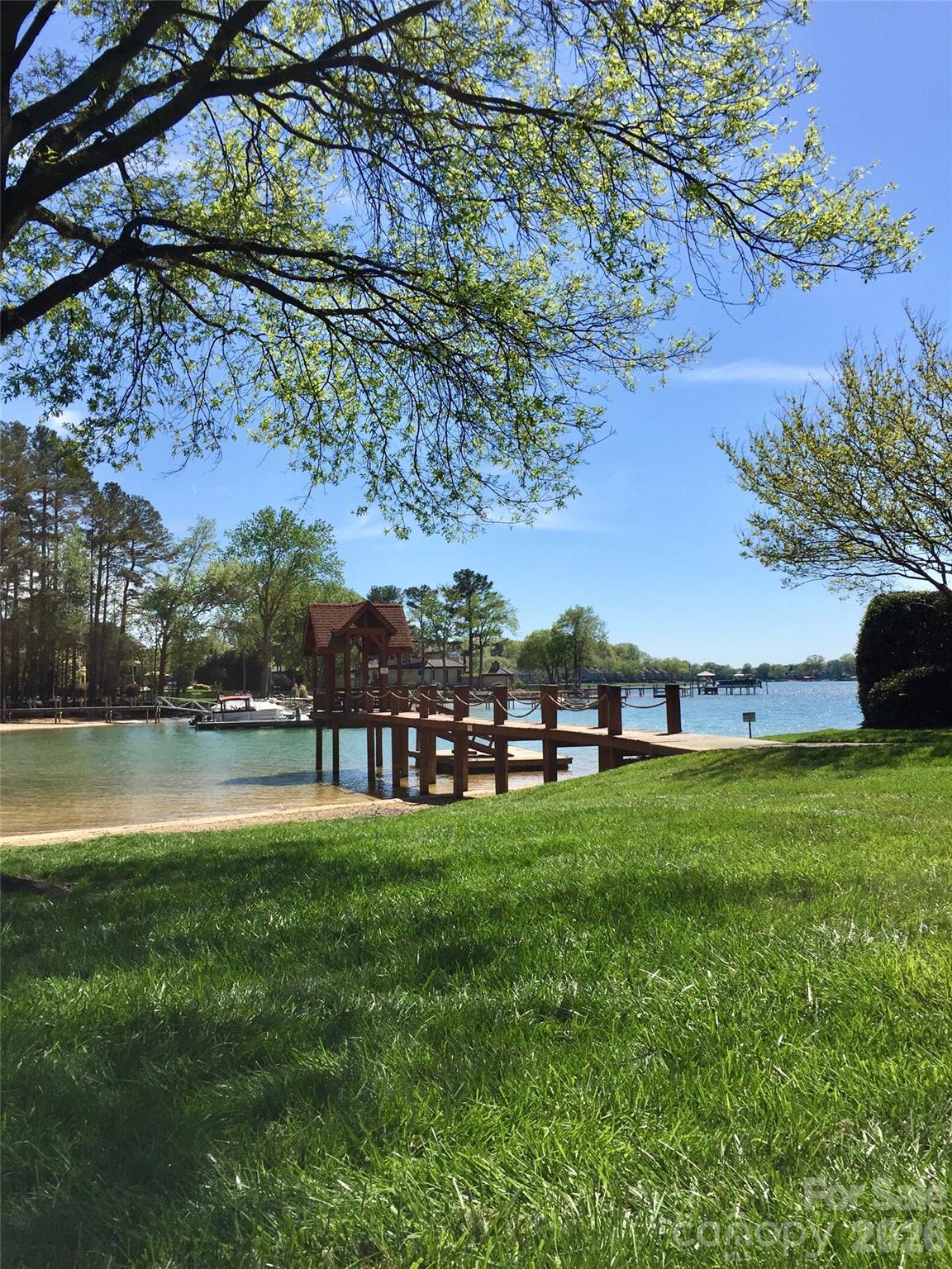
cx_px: 476
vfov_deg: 61.7
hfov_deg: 48.2
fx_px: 1063
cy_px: 634
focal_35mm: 29
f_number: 2.2
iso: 32
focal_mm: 4.15
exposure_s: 1/2825
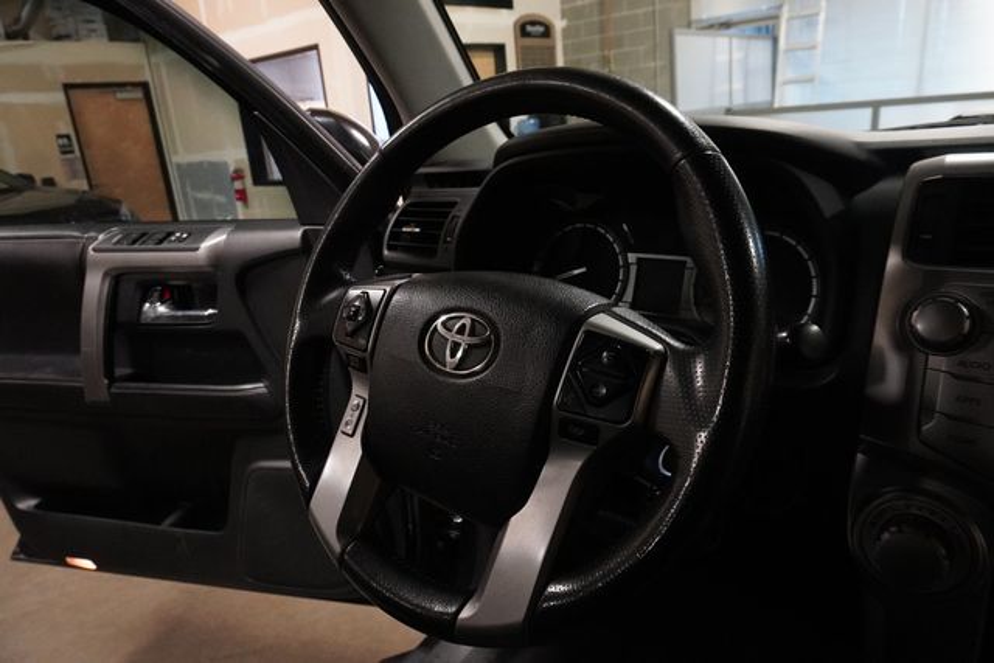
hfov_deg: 73.7
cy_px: 332
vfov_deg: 53.2
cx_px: 497
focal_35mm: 24
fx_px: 663
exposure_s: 1/60
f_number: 7.1
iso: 6400
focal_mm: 16
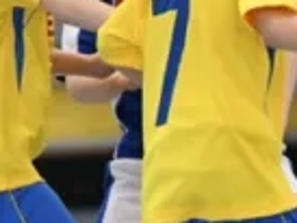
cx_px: 343
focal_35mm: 1438
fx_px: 12349
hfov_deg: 1.4
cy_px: 160
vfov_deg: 1.0
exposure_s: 1/1250
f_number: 2.8
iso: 8000
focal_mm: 200
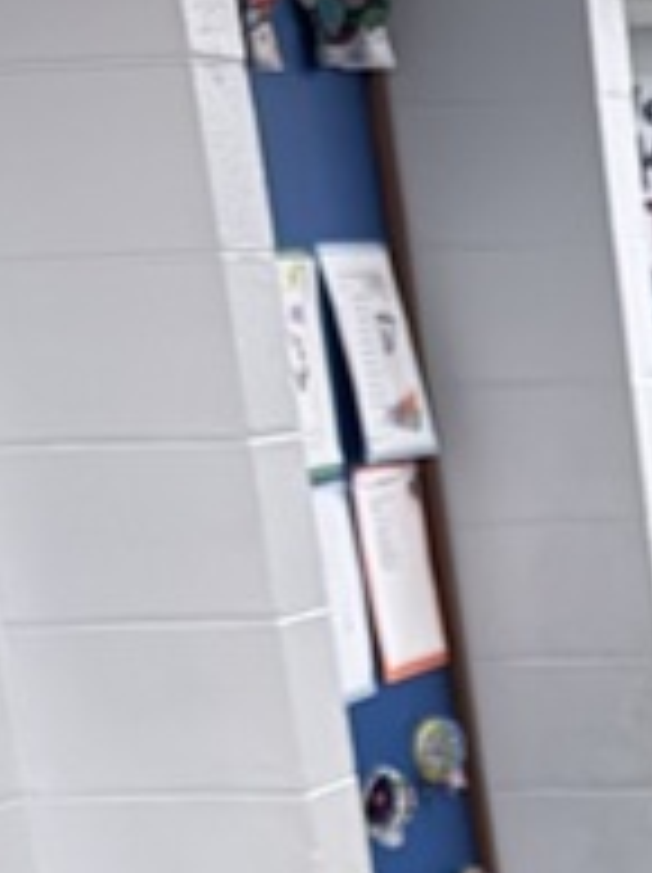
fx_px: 3196
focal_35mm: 127
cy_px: 1562
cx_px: 1470
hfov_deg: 10.3
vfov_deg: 13.9
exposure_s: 1/60
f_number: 1.78
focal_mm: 6.76
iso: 320
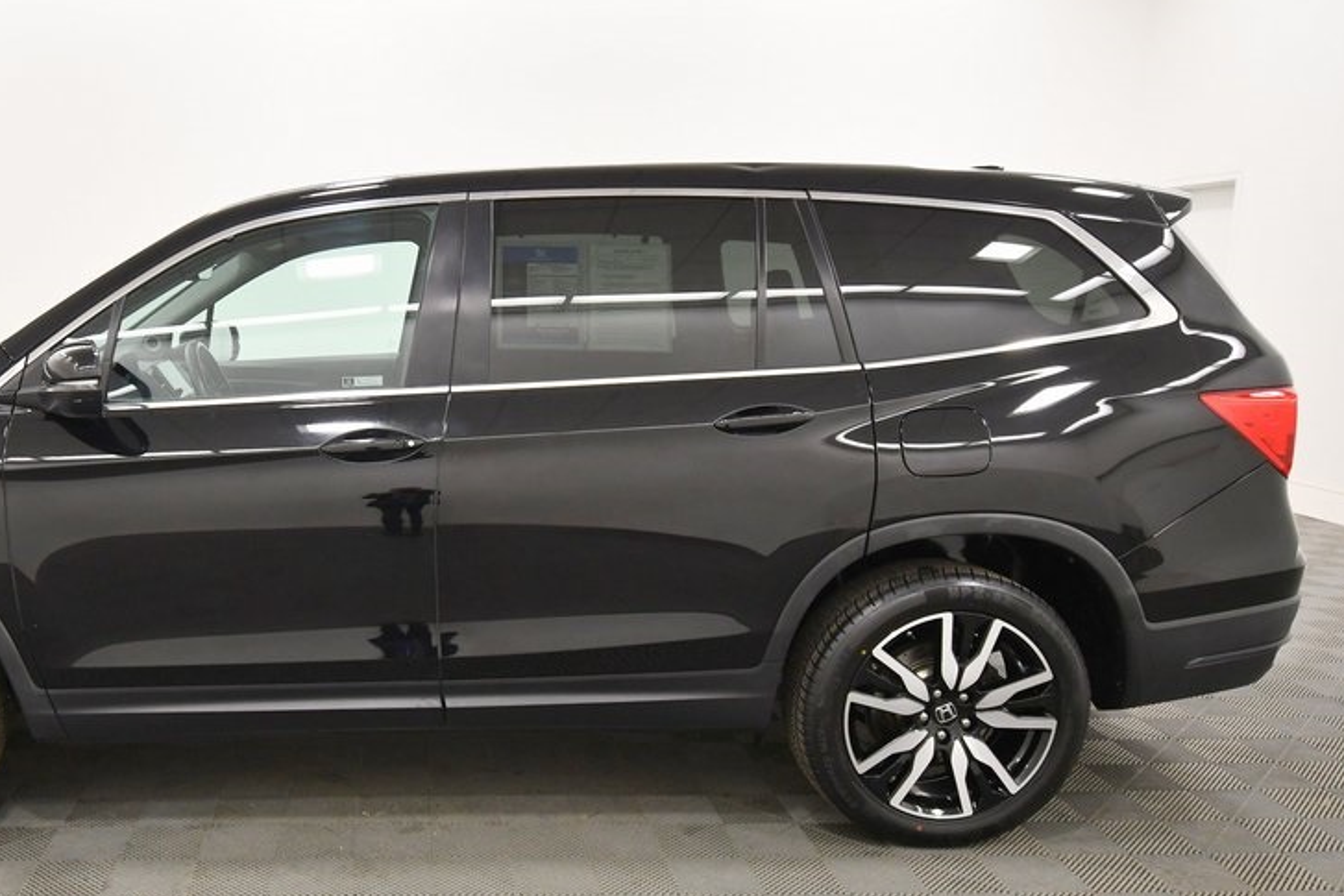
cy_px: 516
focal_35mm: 31
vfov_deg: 42.2
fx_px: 1157
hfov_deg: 58.6
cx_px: 422
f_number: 5.3
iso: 1100
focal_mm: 15
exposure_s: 1/125
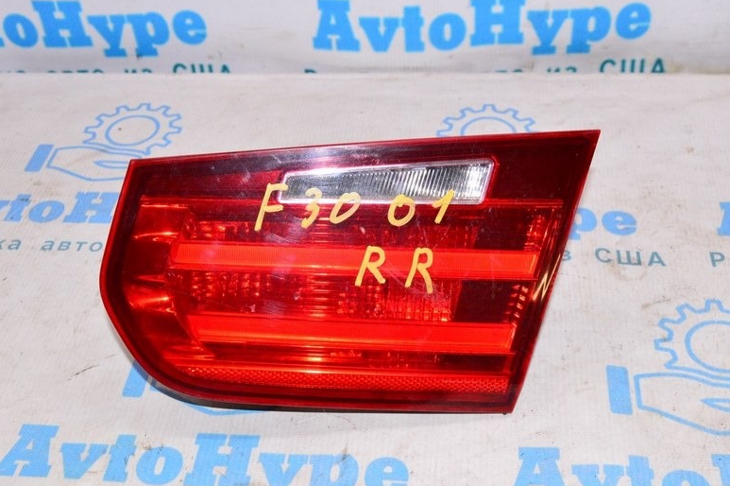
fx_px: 1006
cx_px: 372
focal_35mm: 50
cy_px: 285
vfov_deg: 27.1
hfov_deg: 39.9
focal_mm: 25
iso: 1600
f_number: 8
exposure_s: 1/200
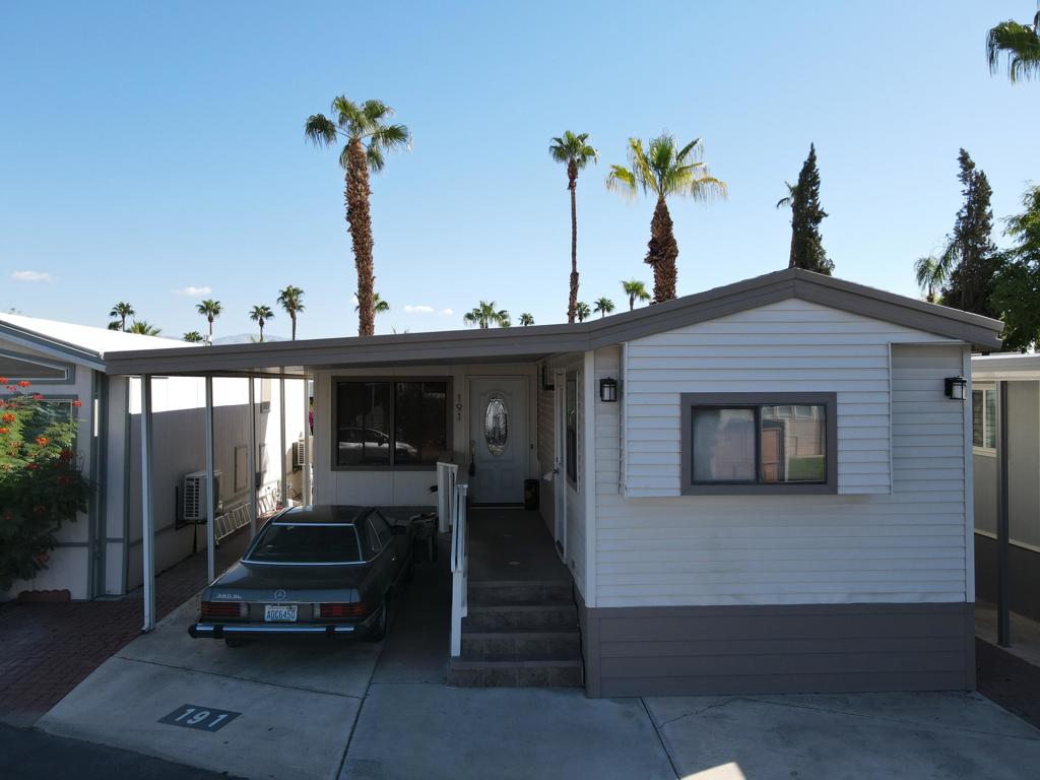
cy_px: 390
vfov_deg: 56.8
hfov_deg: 71.6
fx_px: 721
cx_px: 520
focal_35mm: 24
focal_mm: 4.5
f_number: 2.8
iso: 100
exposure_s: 1/500
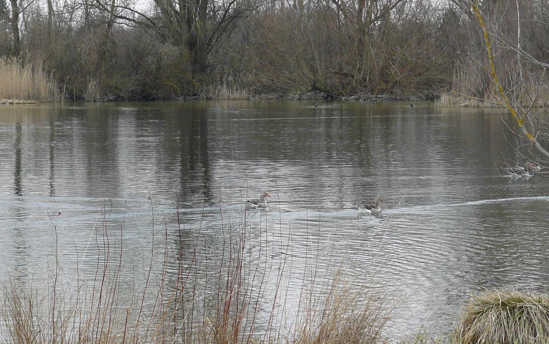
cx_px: 232
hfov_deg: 17.2
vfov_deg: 10.8
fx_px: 1811
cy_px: 183
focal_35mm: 121
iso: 100
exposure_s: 1/100
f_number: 4
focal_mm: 12.6
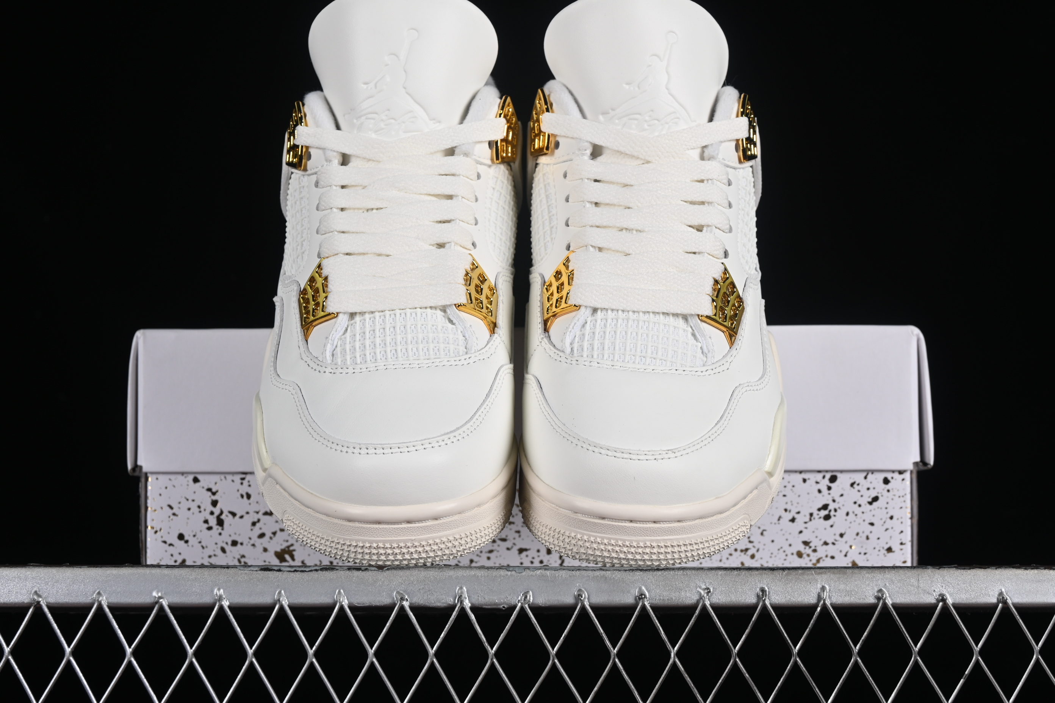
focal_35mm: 75
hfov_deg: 27.0
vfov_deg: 18.2
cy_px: 352
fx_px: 2198
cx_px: 528
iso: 160
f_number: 8
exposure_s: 1/100
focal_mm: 50
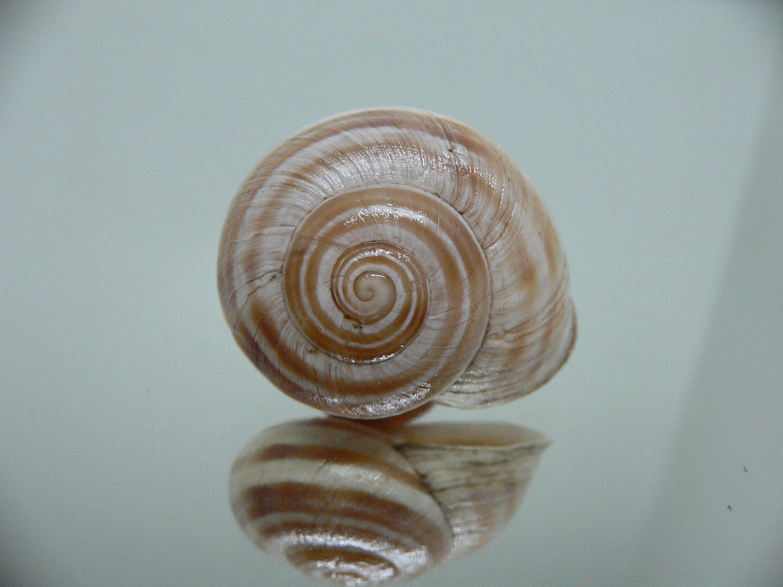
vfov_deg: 40.7
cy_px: 294
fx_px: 792
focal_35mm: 35
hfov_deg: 52.6
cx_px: 392
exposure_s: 1/60
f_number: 2.8
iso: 200
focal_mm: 4.6
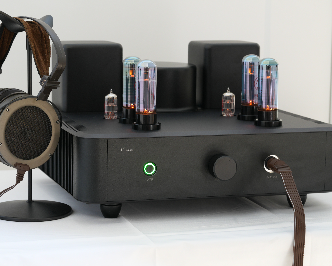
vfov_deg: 15.1
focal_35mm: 102
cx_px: 151
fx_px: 1002
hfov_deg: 18.8
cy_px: 134
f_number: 9
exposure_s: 25
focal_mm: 90
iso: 100
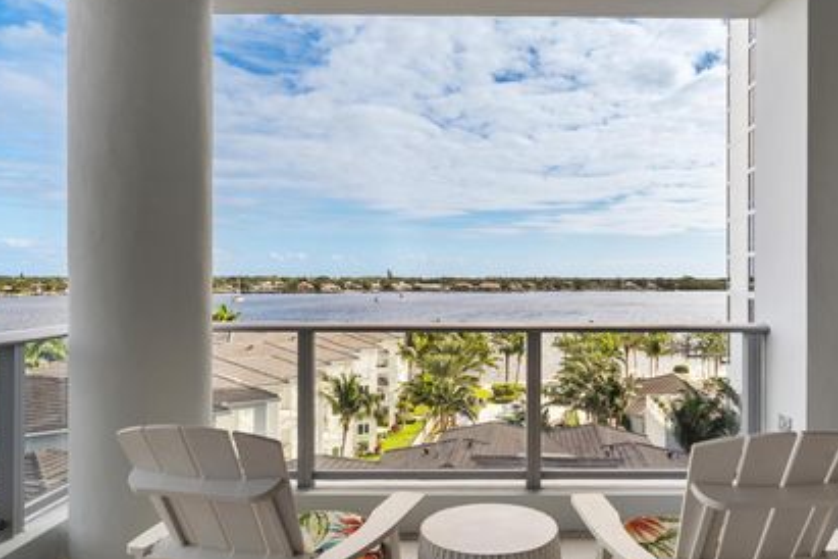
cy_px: 276
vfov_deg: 46.4
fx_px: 652
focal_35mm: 28
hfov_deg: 65.1
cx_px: 483
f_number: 9
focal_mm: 23
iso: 400
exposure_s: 1/500
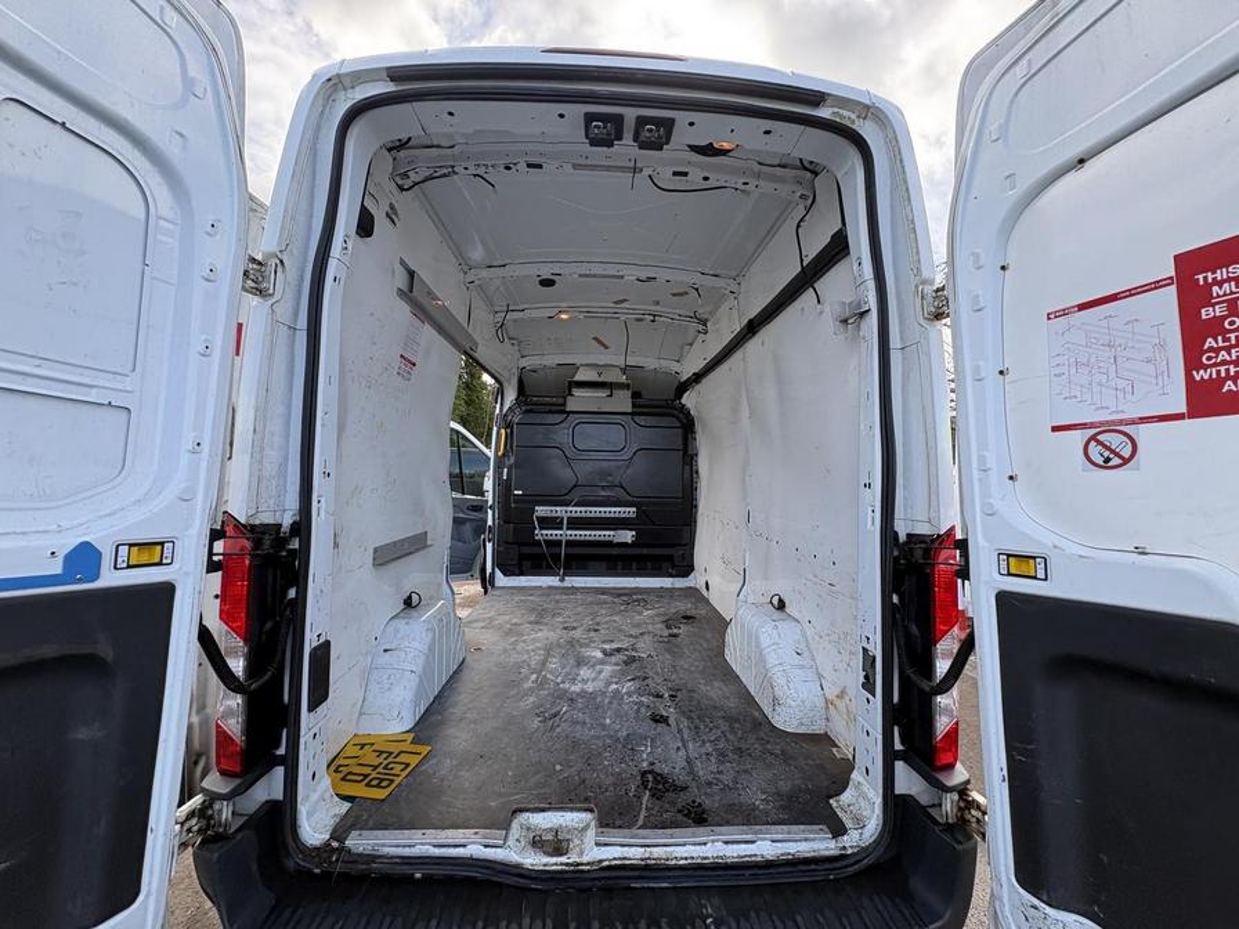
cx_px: 620
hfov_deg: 102.1
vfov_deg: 85.7
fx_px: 501
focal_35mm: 14
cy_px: 464
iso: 40
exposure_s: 1/222
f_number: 2.2
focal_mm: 2.22
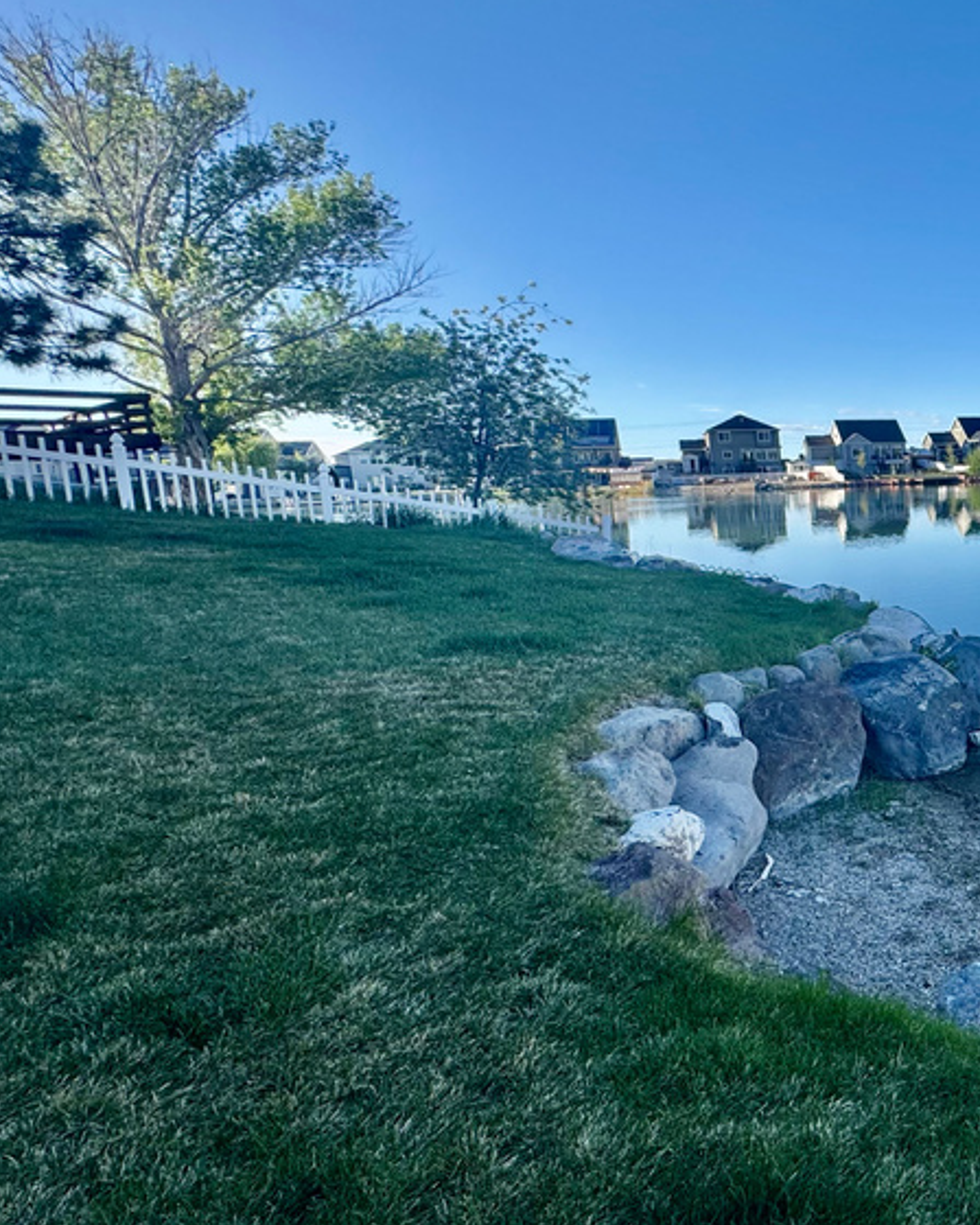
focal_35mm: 25
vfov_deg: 68.1
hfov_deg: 43.5
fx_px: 906
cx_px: 1085
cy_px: 599
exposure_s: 1/899
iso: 50
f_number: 2.2
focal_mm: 2.22
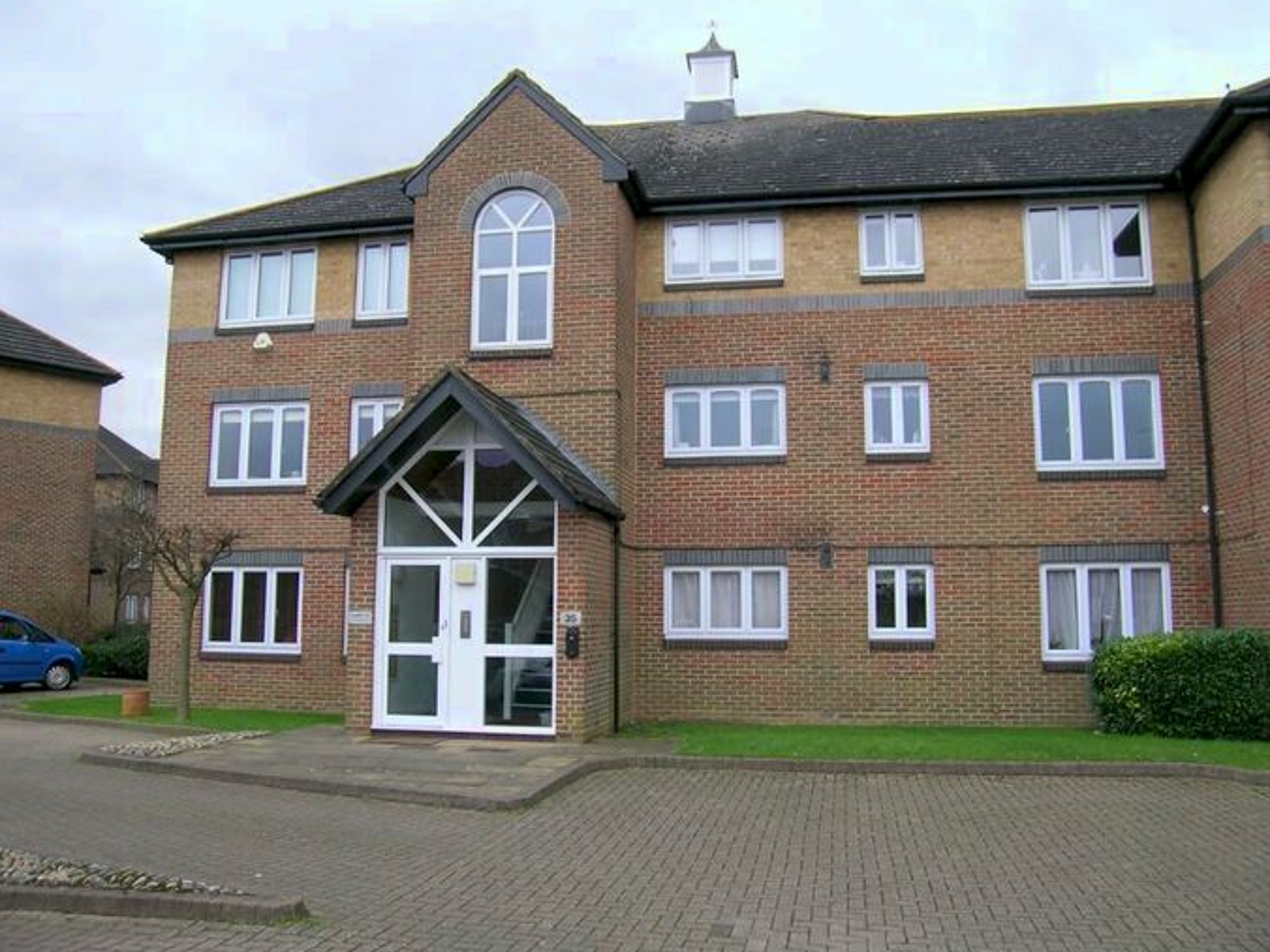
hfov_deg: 61.7
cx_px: 637
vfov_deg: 48.2
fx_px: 1064
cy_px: 482
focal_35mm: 29
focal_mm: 5.8
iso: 50
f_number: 4
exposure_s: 1/108
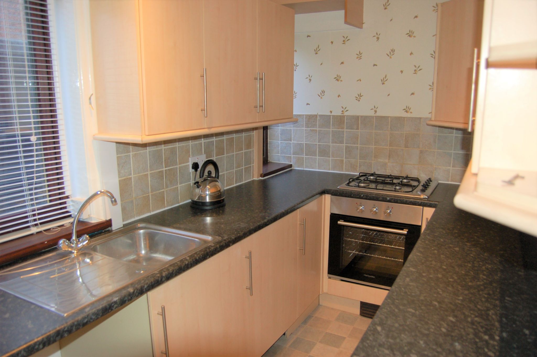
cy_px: 178
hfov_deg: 67.4
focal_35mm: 27
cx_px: 268
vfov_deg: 47.8
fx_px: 402
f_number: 3.5
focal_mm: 18
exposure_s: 1/60
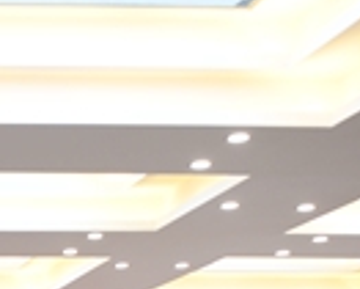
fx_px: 1098
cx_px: -231
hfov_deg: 16.4
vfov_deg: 13.7
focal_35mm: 103
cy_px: 484
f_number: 3.2
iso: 640
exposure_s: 1/160
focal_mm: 24
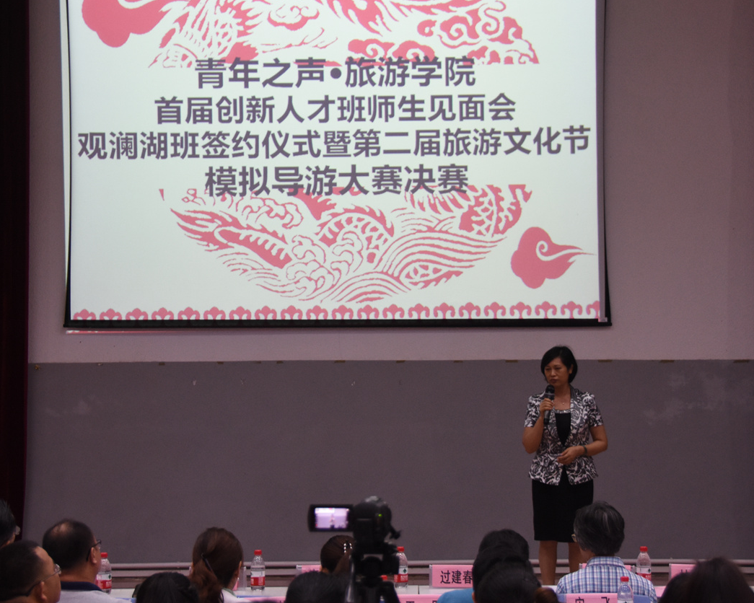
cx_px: 413
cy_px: 294
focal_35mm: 101
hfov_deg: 19.0
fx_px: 2254
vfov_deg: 15.2
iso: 1100
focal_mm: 50
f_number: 4.8
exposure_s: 1/80
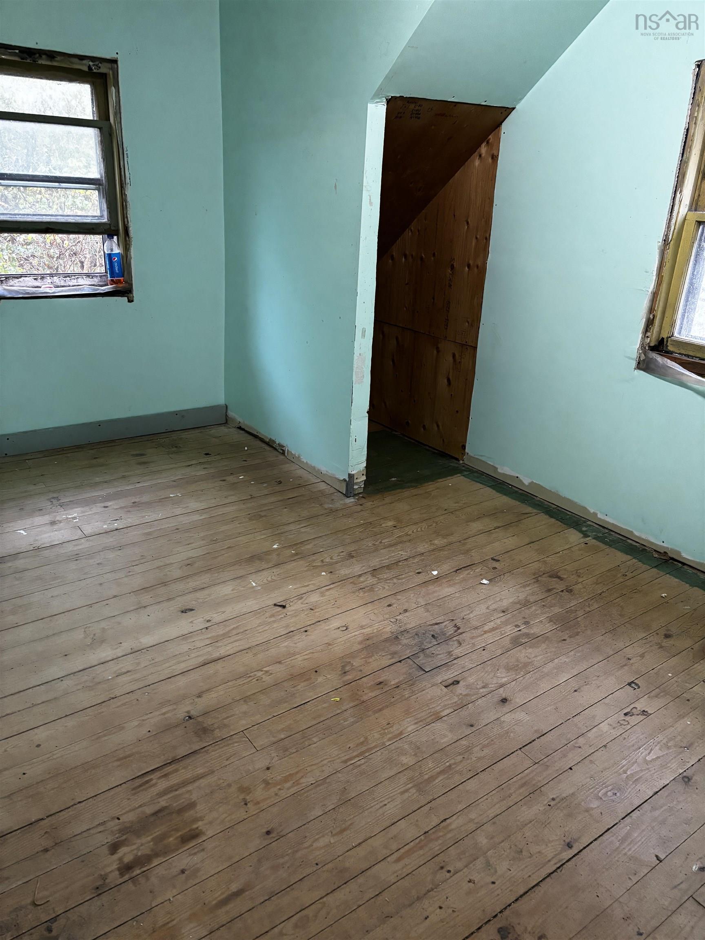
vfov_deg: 67.3
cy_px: 470
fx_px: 706
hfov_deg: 53.1
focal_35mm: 26
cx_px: 352
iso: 400
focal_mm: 5.96
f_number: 1.6
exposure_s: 1/60
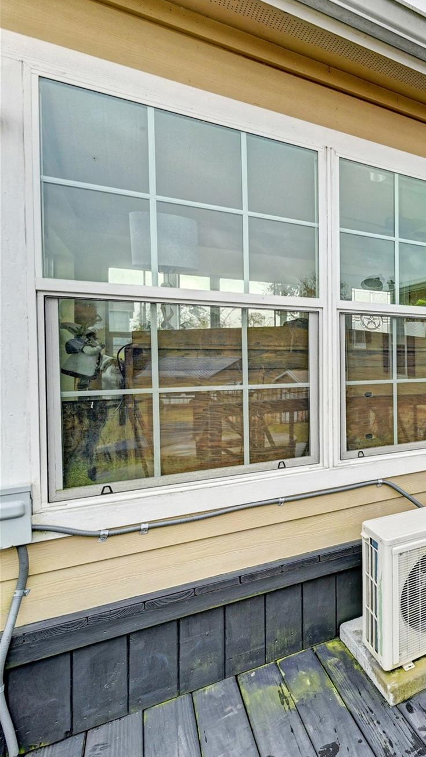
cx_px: 594
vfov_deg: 78.7
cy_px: 365
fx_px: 462
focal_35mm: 23
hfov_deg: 32.2
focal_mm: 14
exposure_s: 1/250
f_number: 8
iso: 400
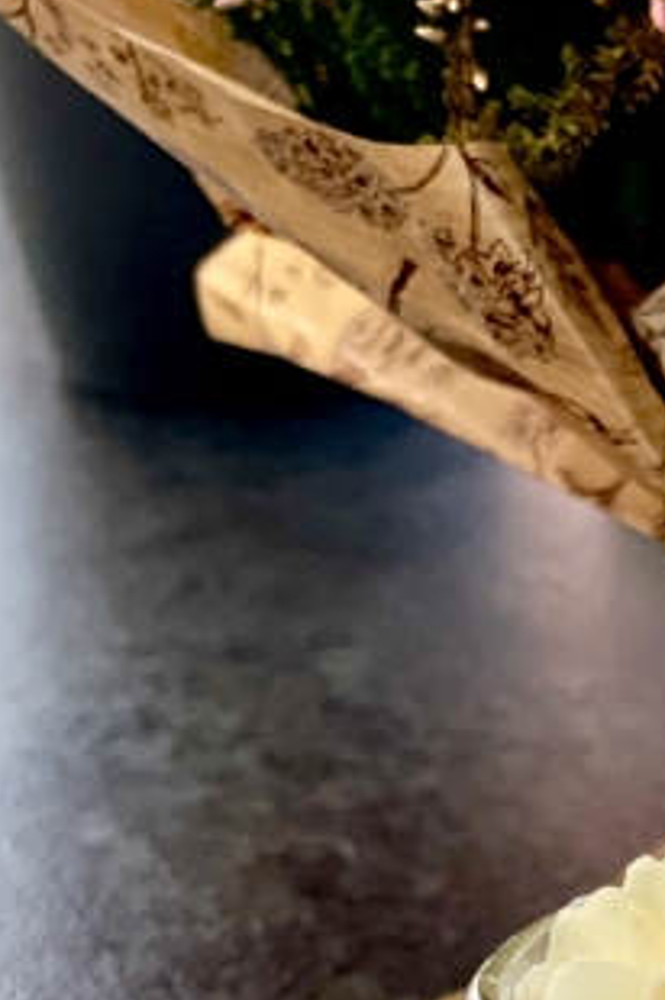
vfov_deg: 13.6
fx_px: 4137
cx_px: 868
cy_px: 1021
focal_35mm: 149
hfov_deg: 9.0
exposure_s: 1/86
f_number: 2
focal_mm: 6
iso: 250
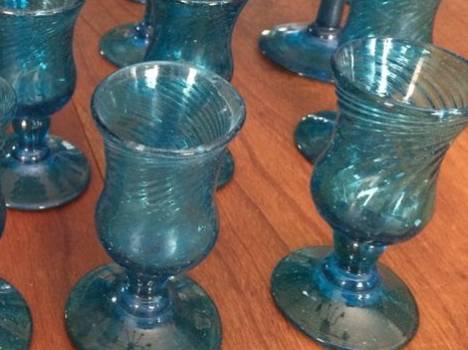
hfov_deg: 31.8
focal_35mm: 58
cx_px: 55
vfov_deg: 24.9
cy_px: 86
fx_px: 784
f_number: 2.2
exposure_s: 1/17
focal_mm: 4.12
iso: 320
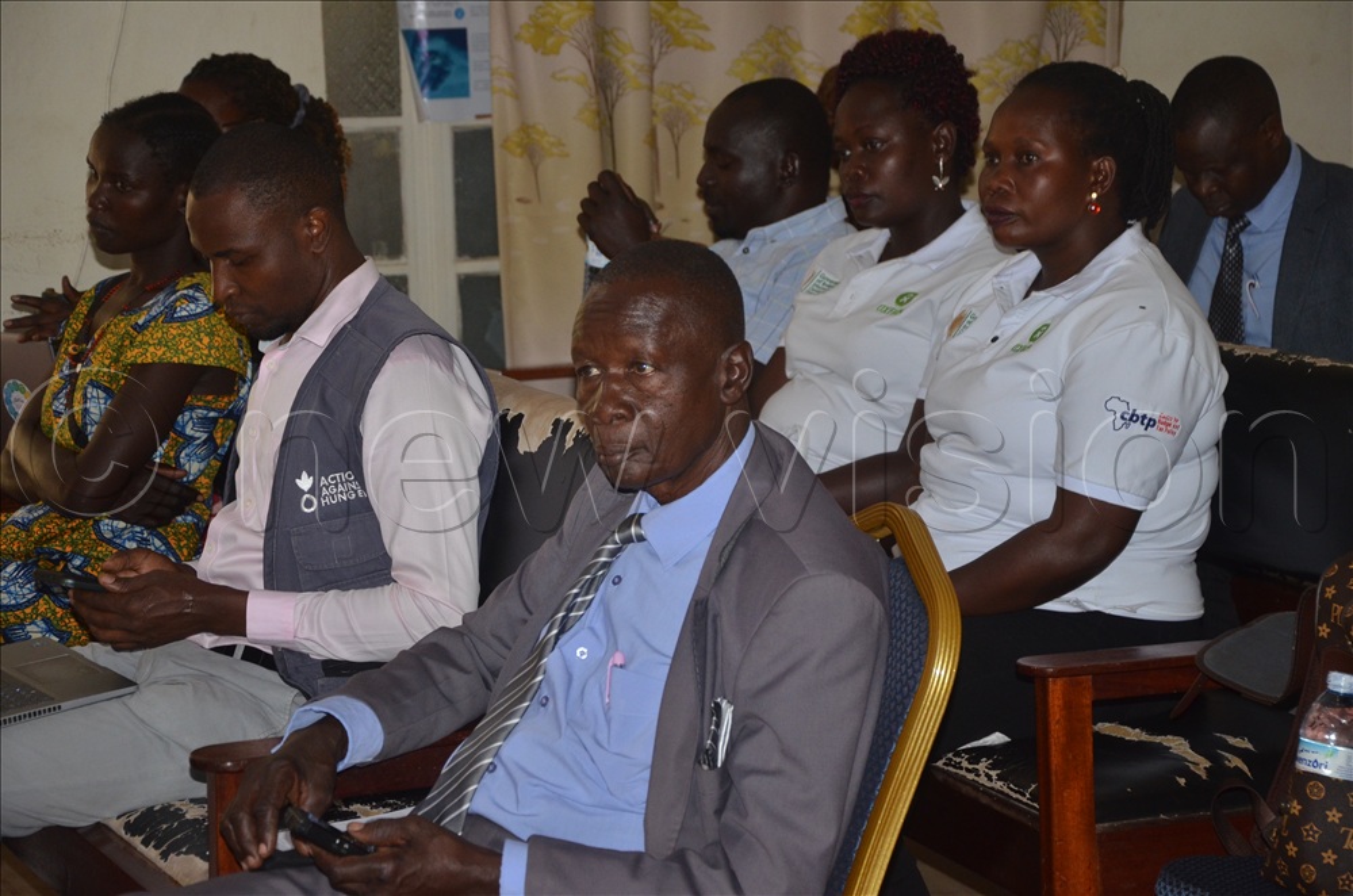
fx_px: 3262
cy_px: 448
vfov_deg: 15.6
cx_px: 676
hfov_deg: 23.4
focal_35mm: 87
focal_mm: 58
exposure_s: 1/60
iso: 800
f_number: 5
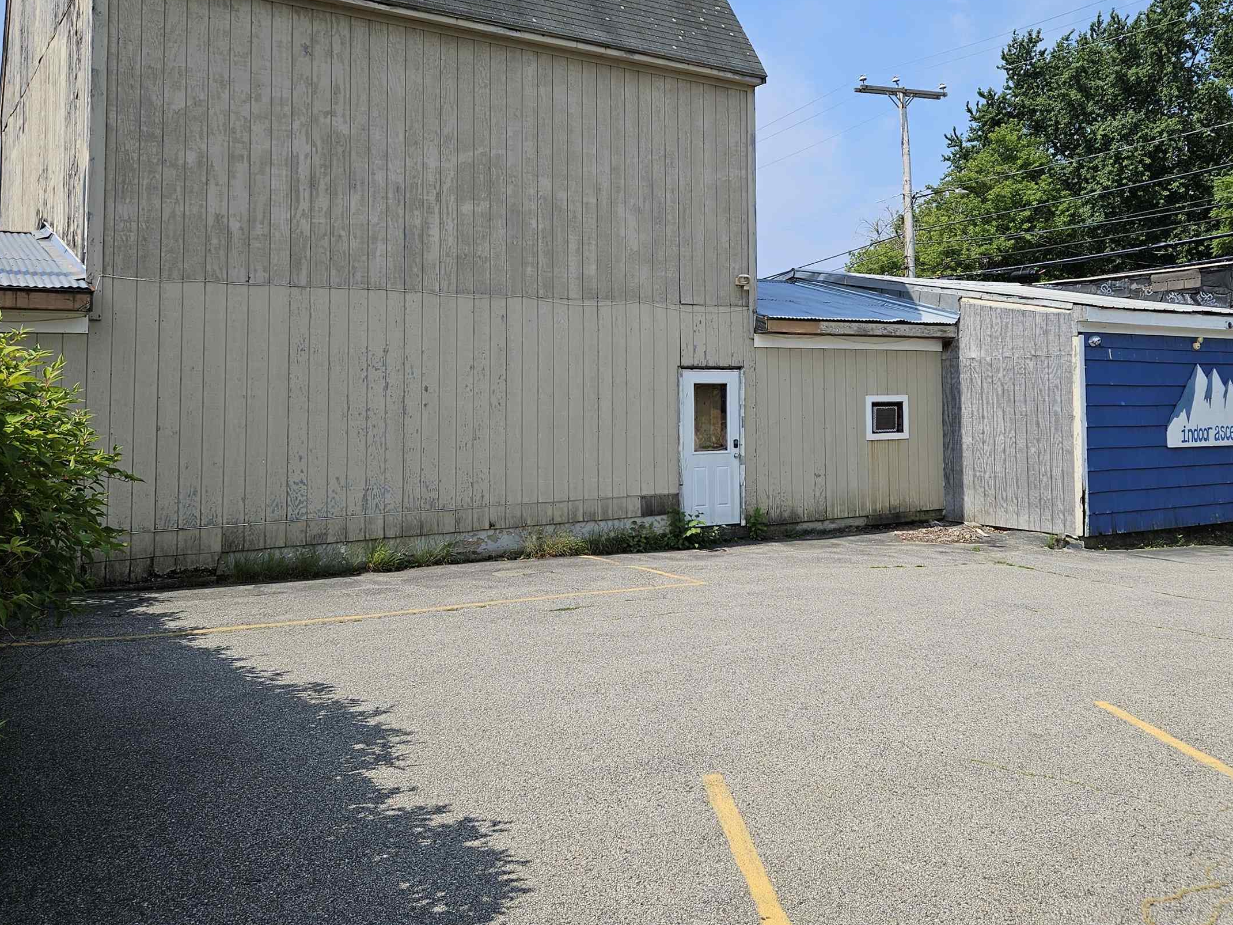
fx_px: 1176
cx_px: 749
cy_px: 305
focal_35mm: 33
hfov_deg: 54.9
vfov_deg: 42.3
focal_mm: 5.4
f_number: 1.8
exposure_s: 1/2128
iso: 25
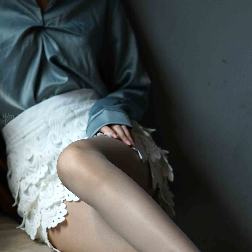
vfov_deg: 15.8
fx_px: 890
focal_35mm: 108
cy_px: 264
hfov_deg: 16.1
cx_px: 136
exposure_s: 1/1000
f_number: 1.8
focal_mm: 50
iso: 200
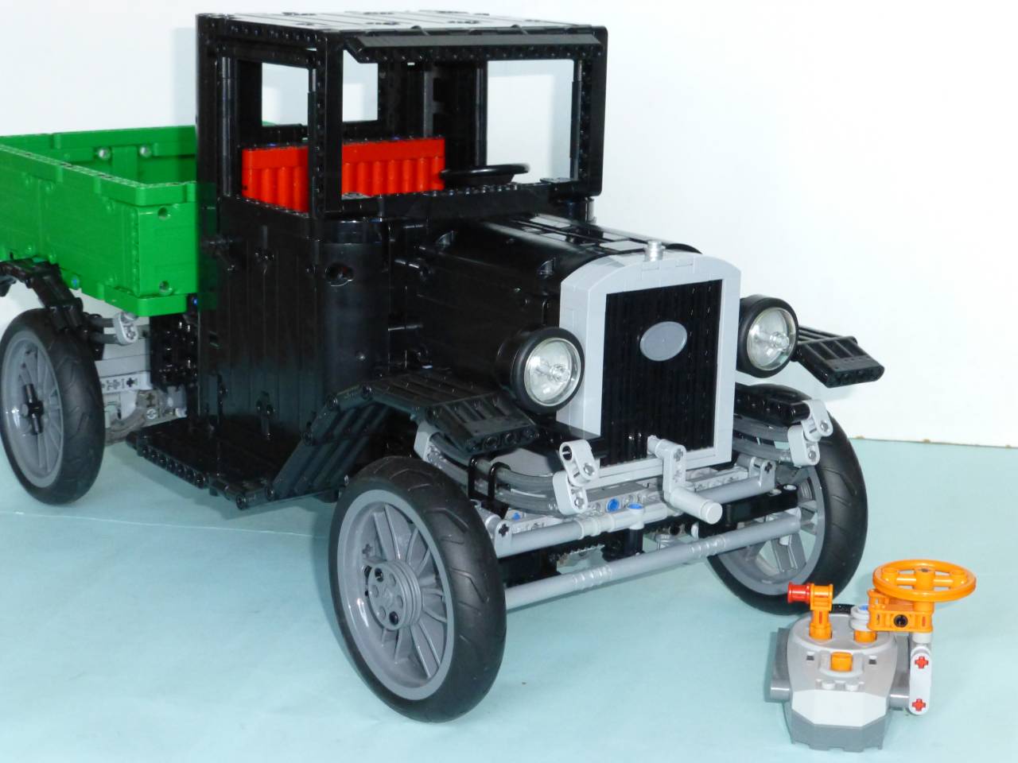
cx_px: 509
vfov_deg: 22.3
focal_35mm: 66
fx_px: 1941
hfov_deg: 29.4
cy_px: 382
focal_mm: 11.7
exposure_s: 1/60
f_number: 4.9
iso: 800
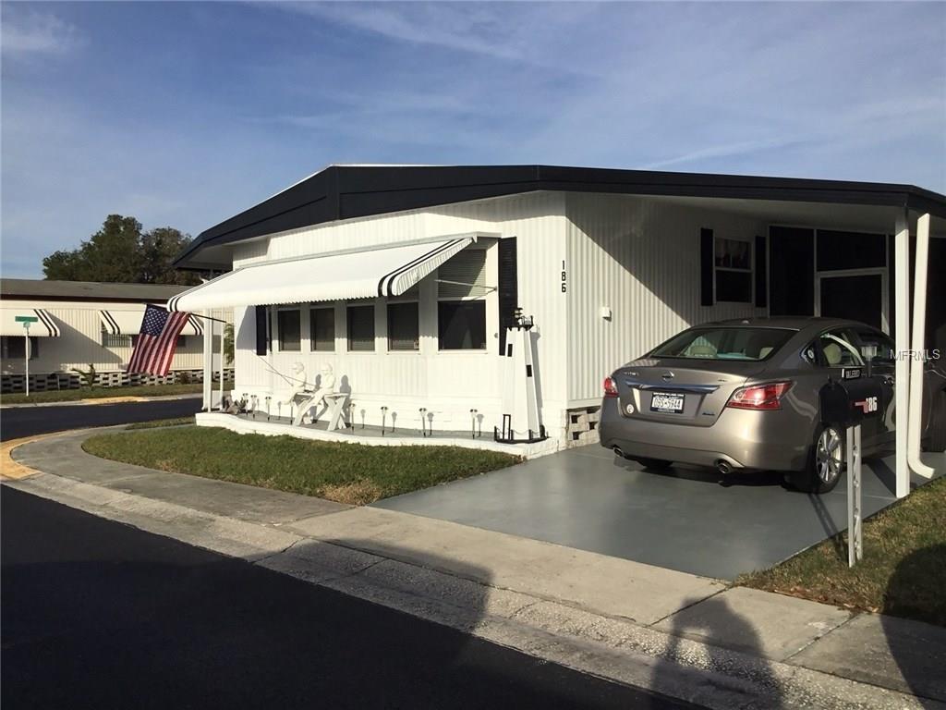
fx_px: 847
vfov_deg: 45.4
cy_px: 355
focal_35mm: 31
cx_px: 473
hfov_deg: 58.4
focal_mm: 3.3
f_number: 2.4
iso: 25
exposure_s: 1/2717
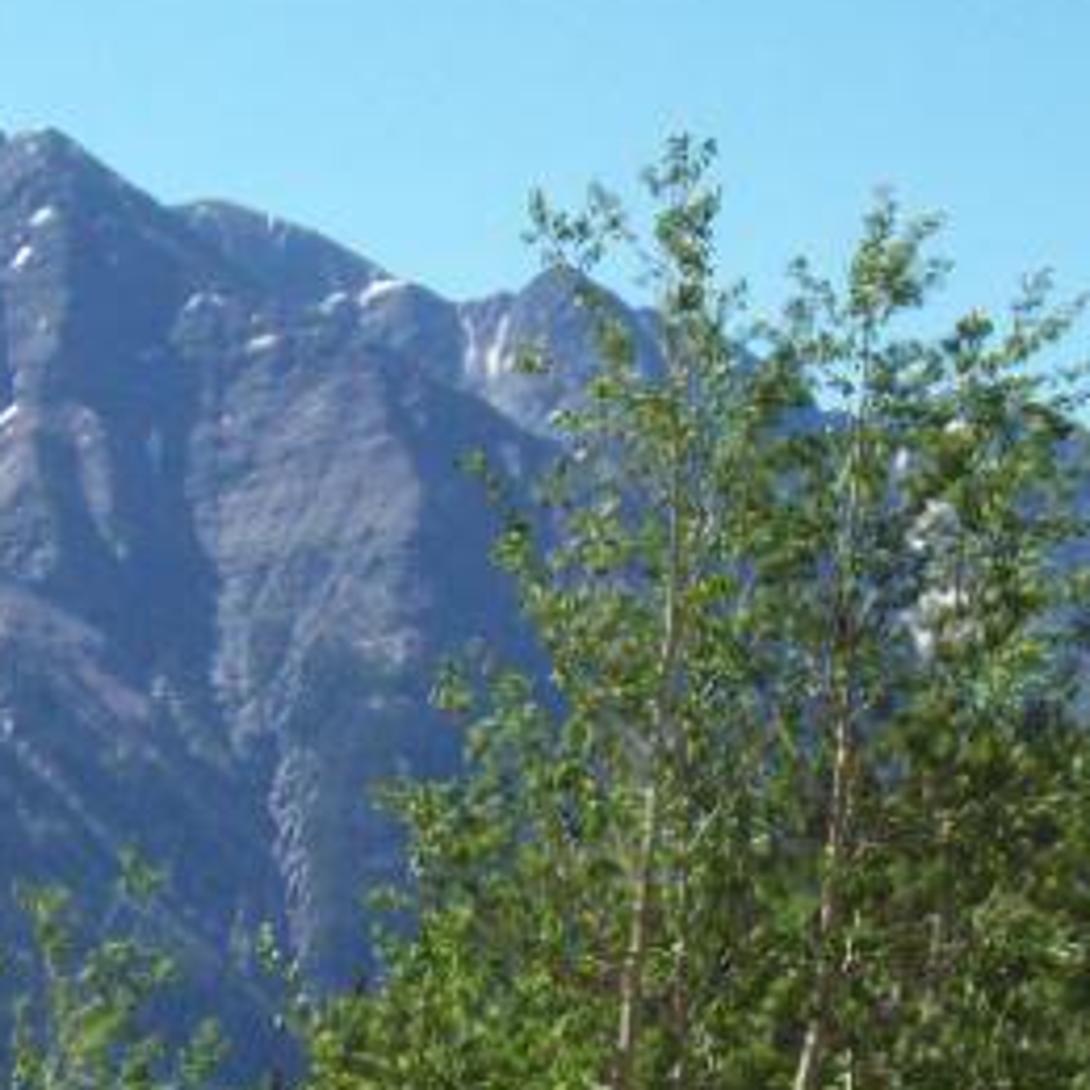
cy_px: 960
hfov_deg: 10.0
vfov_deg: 10.0
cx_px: 151
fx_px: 6199
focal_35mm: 174
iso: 80
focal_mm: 10.7
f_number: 3.8
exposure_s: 1/645
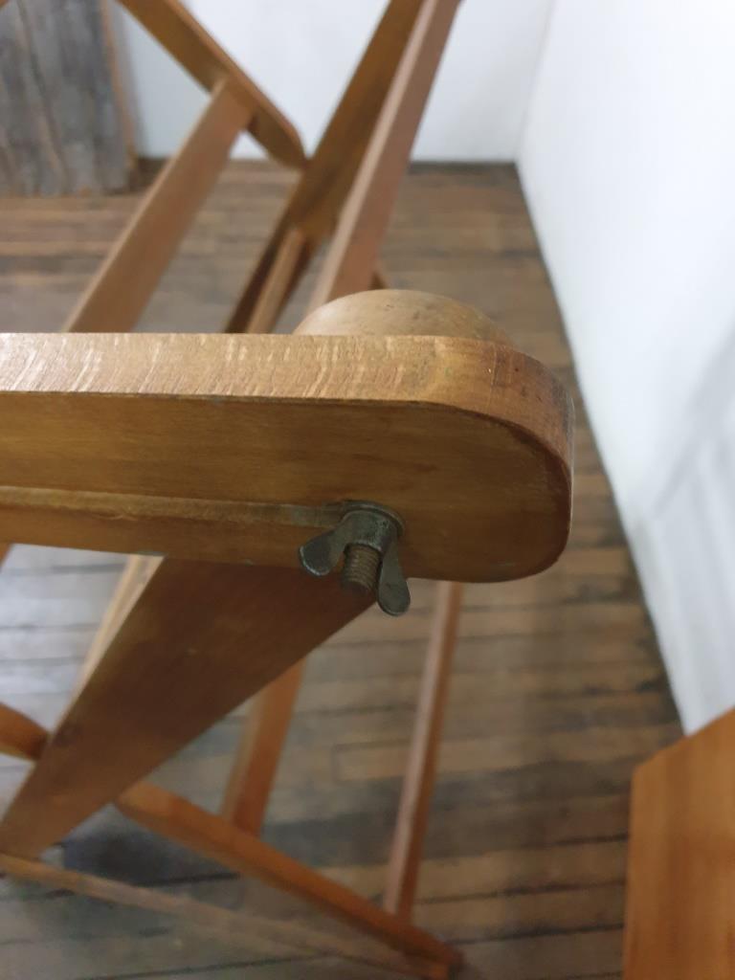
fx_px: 736
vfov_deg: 67.3
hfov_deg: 53.1
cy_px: 490
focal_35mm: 26
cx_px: 368
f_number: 1.5
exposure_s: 1/20
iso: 320
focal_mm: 4.3
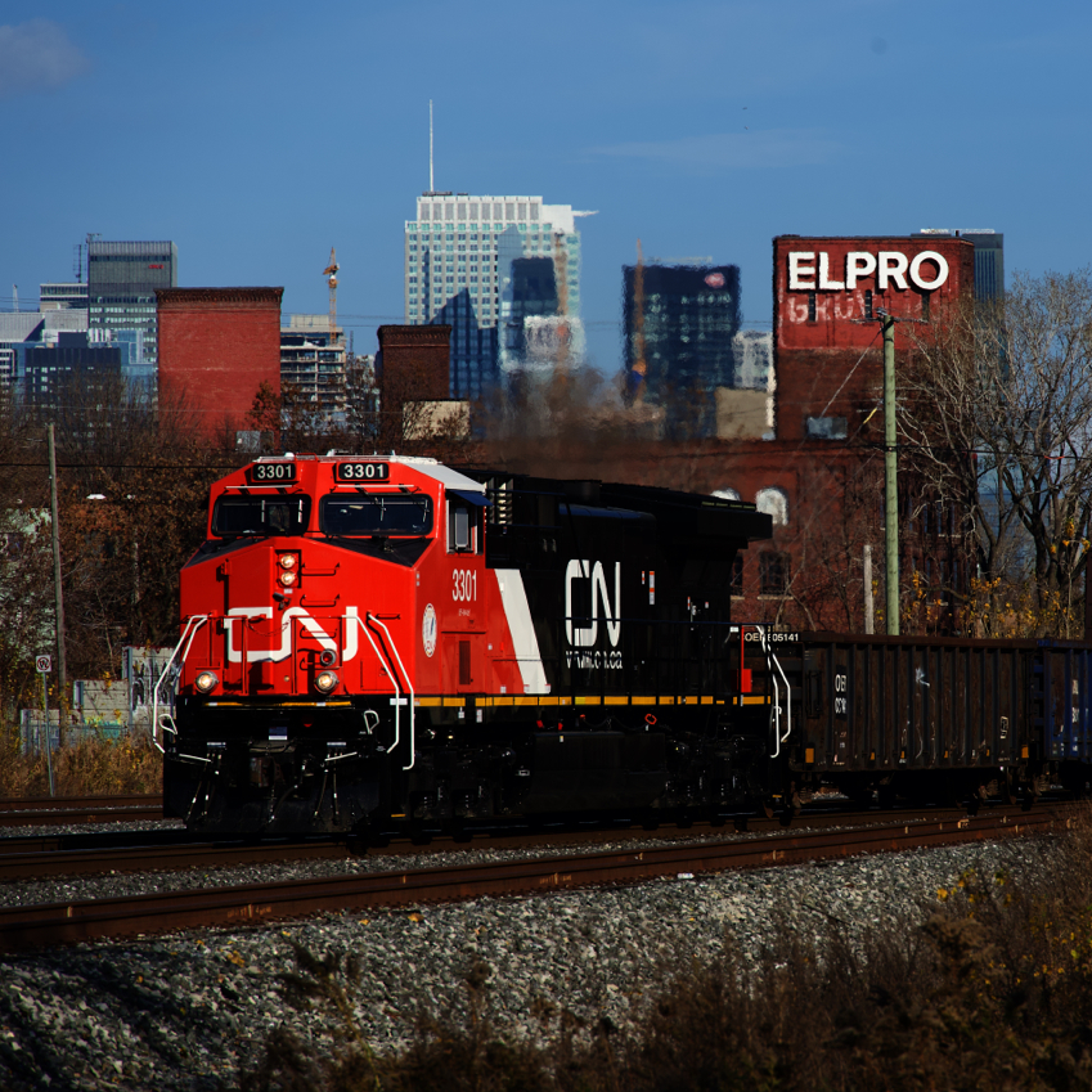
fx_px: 9137
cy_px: 547
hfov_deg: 6.8
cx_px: 747
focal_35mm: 256
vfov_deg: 6.8
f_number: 8
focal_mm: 200
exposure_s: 1/800
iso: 200
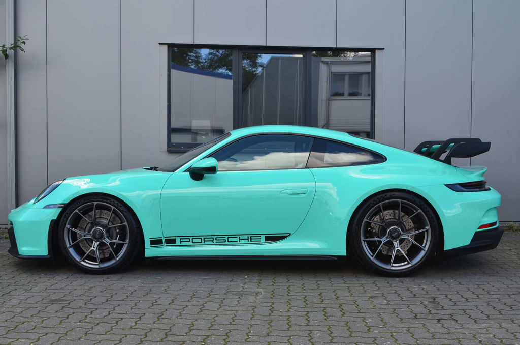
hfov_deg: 46.5
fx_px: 605
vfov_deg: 31.7
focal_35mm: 42
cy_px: 172
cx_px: 260
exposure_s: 1/60
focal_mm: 28
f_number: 10
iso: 320
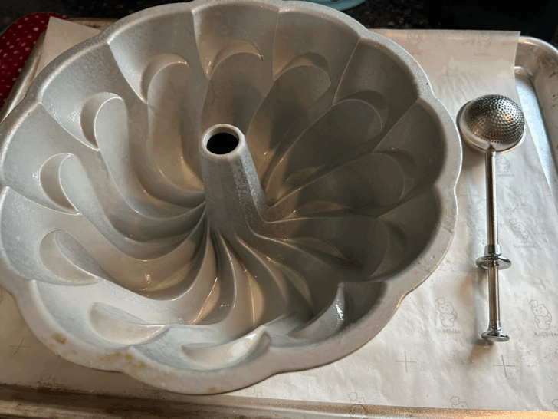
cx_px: 279
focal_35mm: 26
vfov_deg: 53.1
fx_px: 419
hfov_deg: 67.3
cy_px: 210
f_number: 1.5
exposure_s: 1/60
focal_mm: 5.7
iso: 320
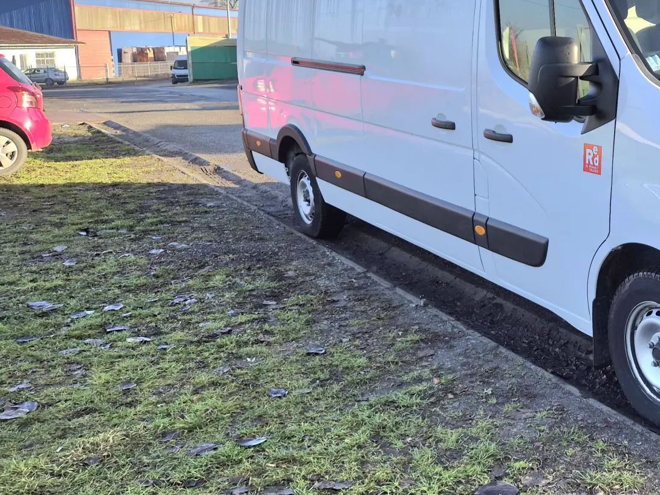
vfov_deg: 32.6
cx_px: 610
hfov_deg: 39.4
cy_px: 172
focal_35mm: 44
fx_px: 839
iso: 25
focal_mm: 5.4
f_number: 1.8
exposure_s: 1/667
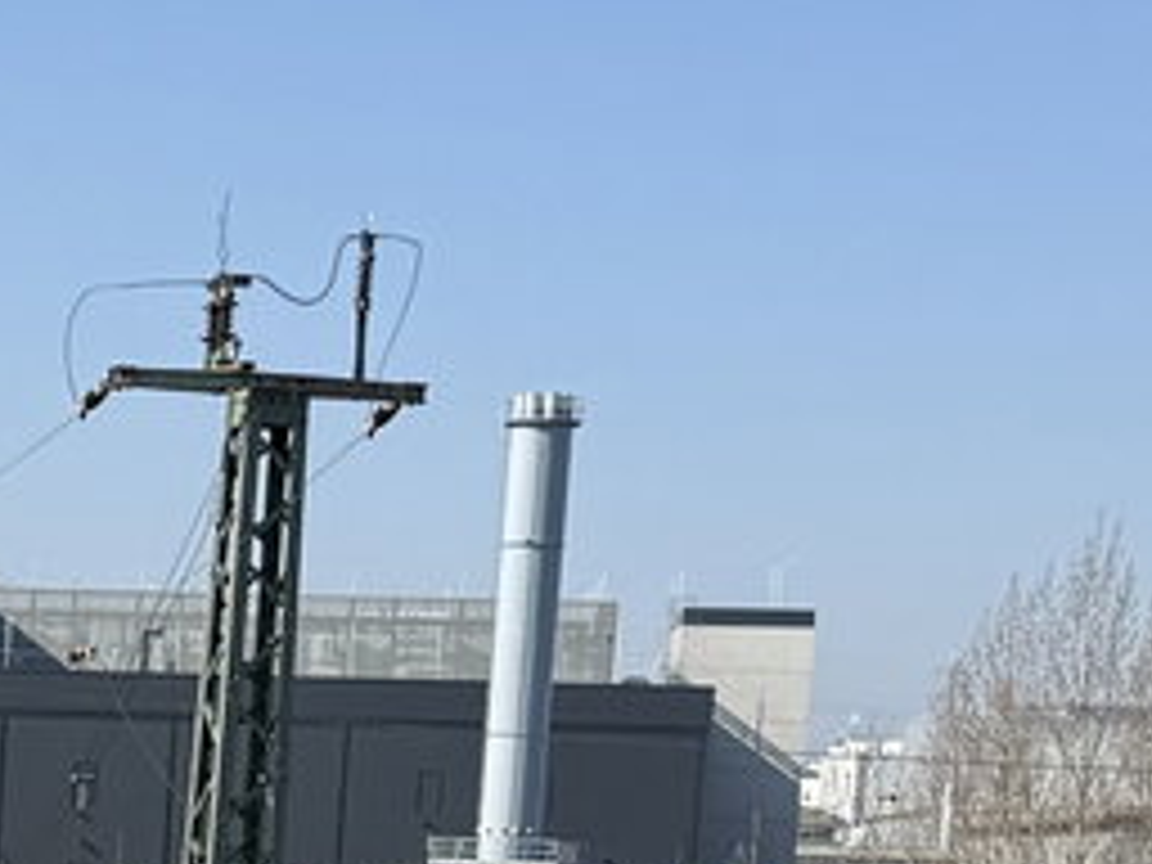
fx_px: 2396
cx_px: -482
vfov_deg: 18.4
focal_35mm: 72
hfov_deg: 22.9
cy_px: 1256
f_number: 1.78
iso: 80
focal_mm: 6.76
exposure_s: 1/3425
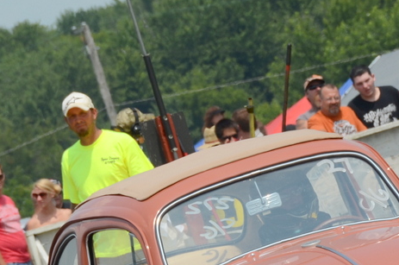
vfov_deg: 1.8
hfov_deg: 2.7
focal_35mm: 778
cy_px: 277
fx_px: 8608
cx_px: 321
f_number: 14
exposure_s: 1/160
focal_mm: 200
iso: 100
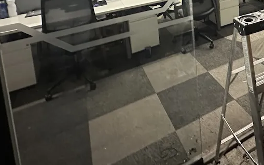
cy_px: -46
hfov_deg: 48.0
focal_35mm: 35
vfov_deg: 29.6
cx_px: 250
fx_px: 252
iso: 1000
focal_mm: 2.22
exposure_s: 1/60
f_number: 2.2
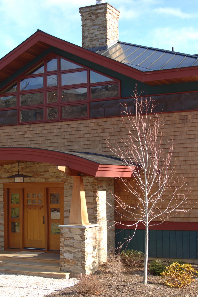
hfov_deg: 22.9
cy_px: 148
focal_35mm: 59
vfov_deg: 33.9
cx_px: 75
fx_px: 487
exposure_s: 1/250
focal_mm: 26
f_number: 4
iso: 100
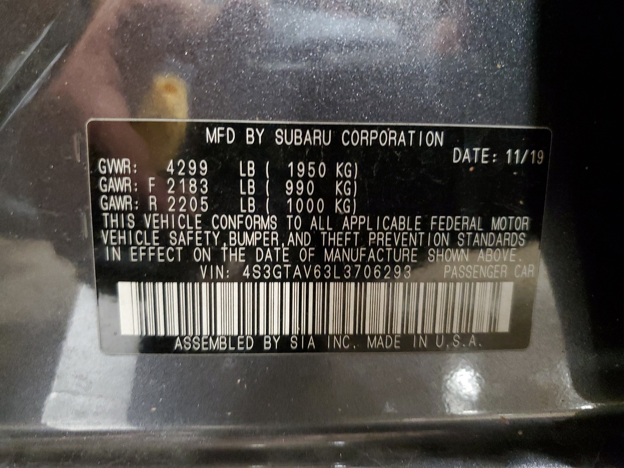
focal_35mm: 26
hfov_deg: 67.3
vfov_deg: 53.1
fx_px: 469
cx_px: 312
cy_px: 234
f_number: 1.5
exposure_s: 1/15
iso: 456
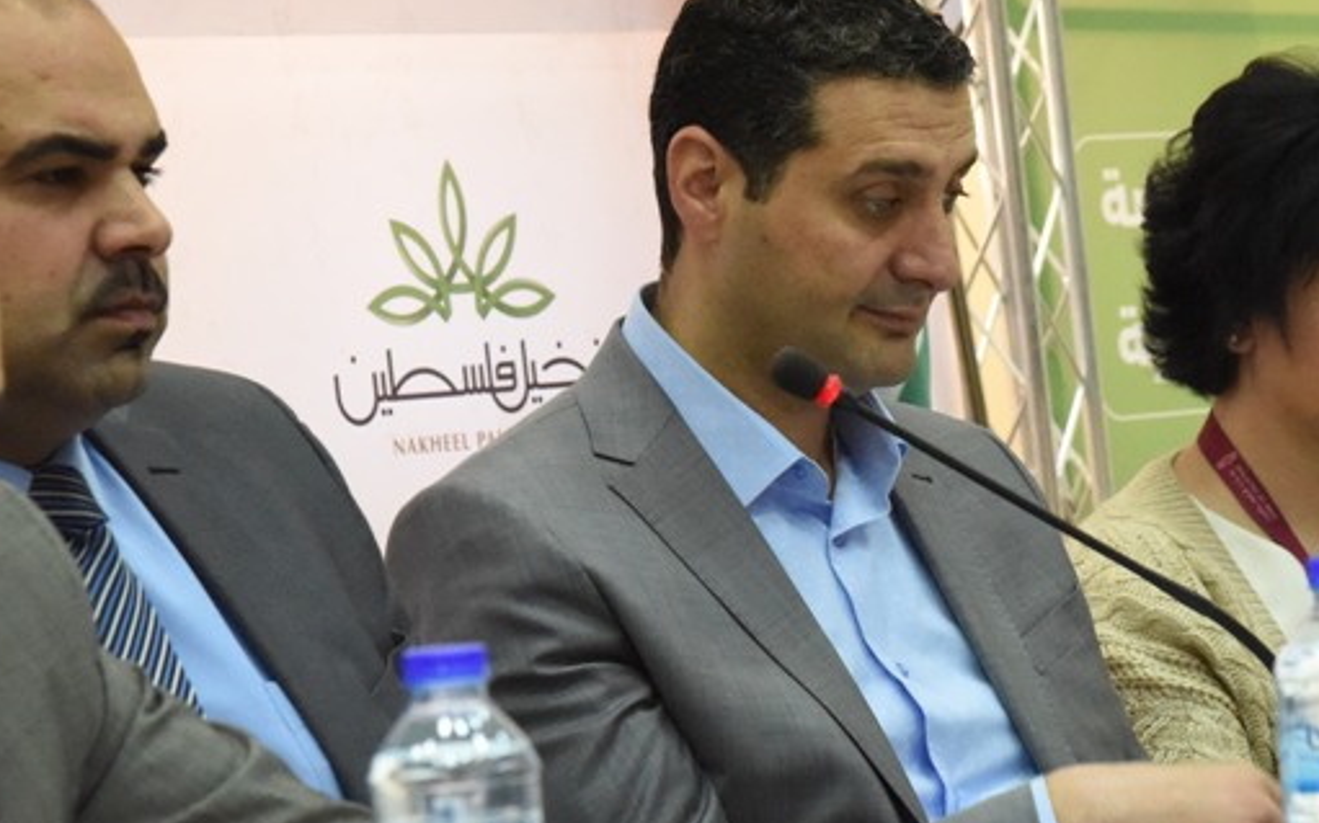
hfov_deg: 11.2
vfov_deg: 7.0
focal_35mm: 188
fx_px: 6756
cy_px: 525
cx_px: 702
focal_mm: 92
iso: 10000
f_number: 8
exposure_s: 1/250
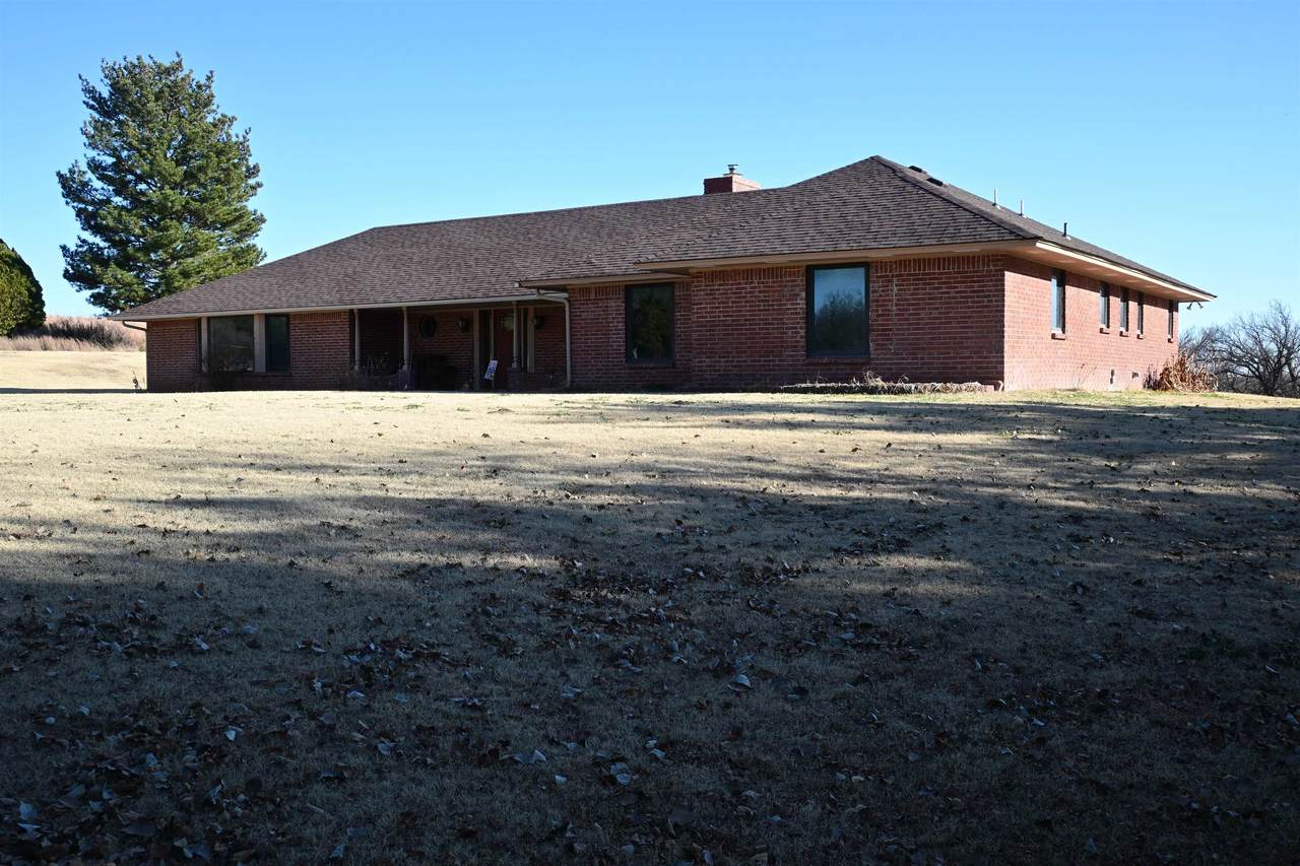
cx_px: 650
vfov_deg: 36.9
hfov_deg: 53.1
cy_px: 433
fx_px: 1300
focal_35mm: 36
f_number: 11
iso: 220
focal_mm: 24
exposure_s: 1/125
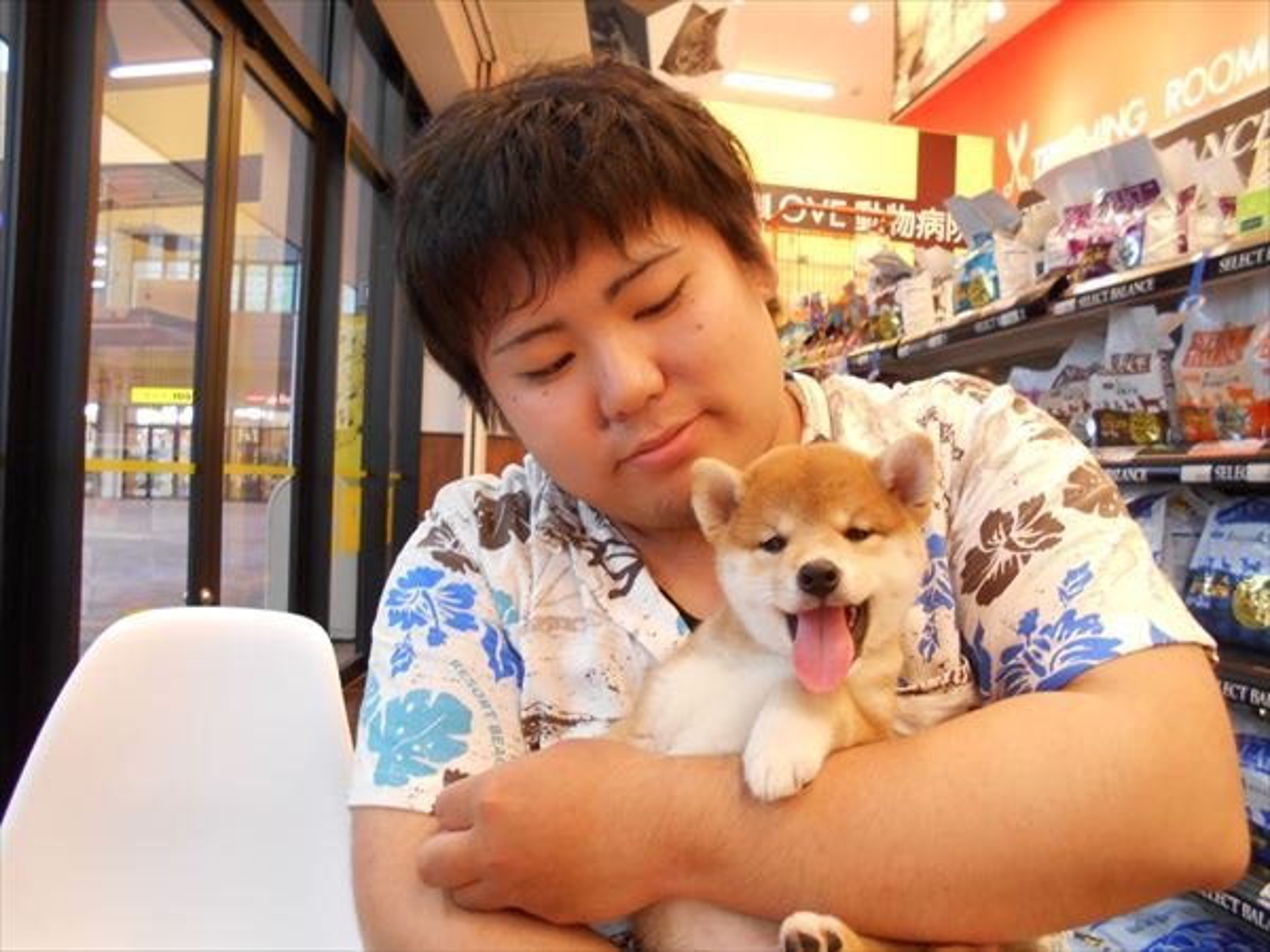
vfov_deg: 53.1
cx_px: 635
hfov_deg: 67.3
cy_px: 476
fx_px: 954
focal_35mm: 26
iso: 200
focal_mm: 4.6
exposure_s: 1/30
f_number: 3.2
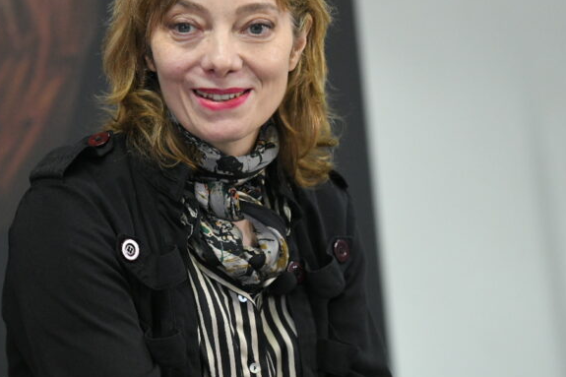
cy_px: 176
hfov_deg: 6.8
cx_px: 239
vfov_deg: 4.5
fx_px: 4762
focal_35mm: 303
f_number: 3.2
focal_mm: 170
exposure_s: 1/200
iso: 4000
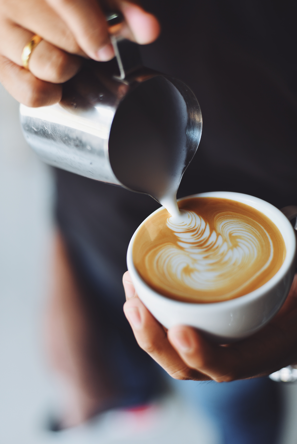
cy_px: 222
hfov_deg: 27.0
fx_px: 618
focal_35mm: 50
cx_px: 148
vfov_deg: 39.6
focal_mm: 50
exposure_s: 1/400
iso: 400
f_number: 2.5
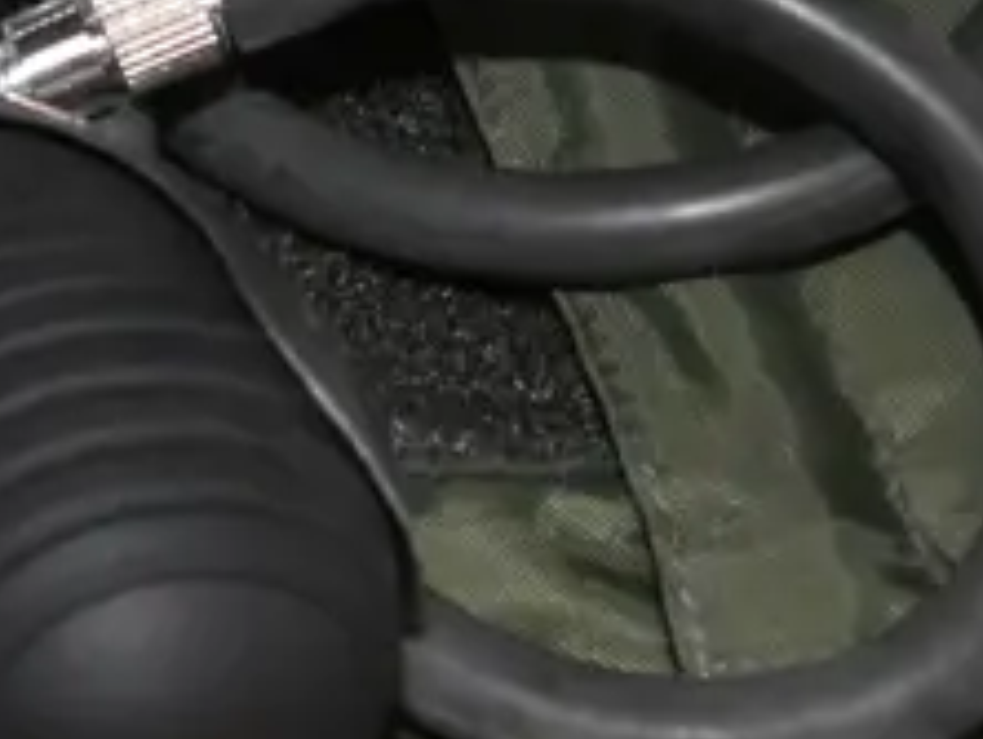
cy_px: -511
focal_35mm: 221
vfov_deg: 6.6
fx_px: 6283
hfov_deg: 8.4
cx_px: -1151
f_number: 5.2
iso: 640
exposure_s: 1/60
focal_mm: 24
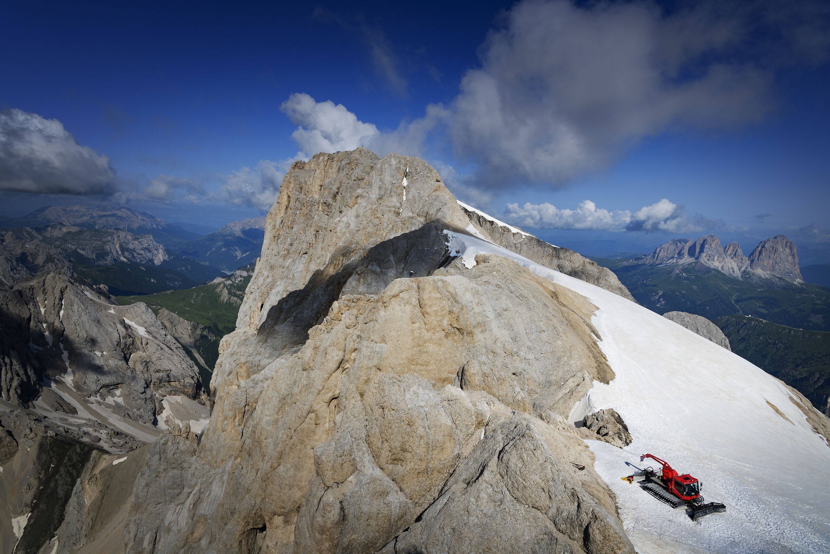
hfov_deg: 73.7
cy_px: 277
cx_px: 415
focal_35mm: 24
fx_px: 553
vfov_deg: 53.1
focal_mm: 24
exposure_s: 1/320
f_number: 9
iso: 64
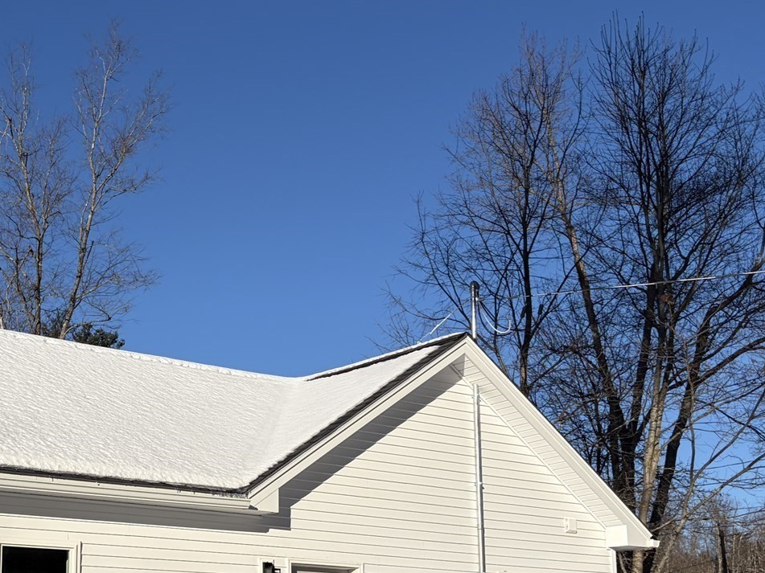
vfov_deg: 25.7
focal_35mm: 56
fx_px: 1237
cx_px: 154
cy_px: 438
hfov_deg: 33.4
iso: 50
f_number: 1.6
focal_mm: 5.96
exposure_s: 1/7813
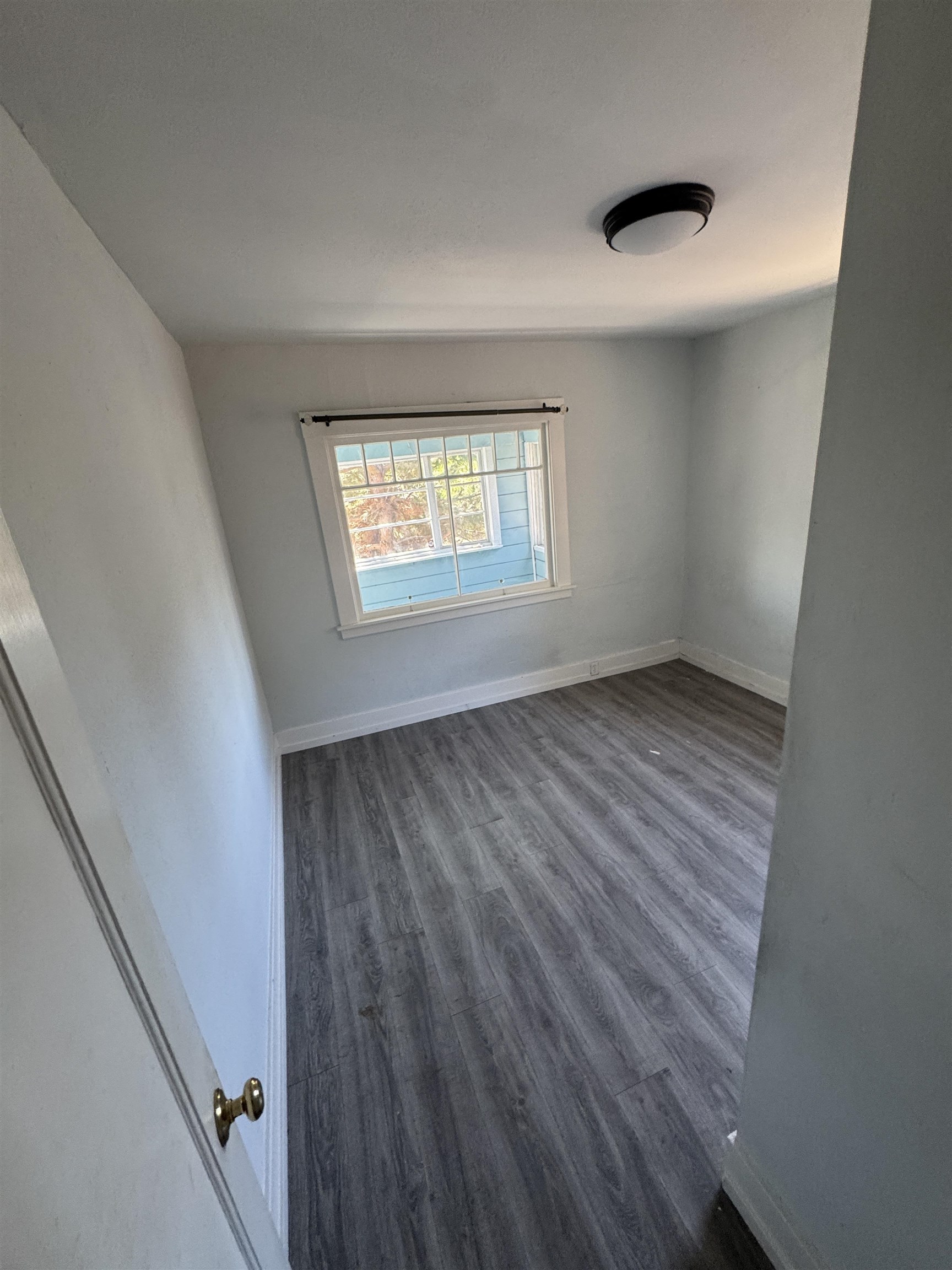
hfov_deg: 85.7
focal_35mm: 14
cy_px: 635
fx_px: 513
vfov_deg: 102.1
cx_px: 476
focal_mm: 2.22
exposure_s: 1/99
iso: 200
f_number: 2.2
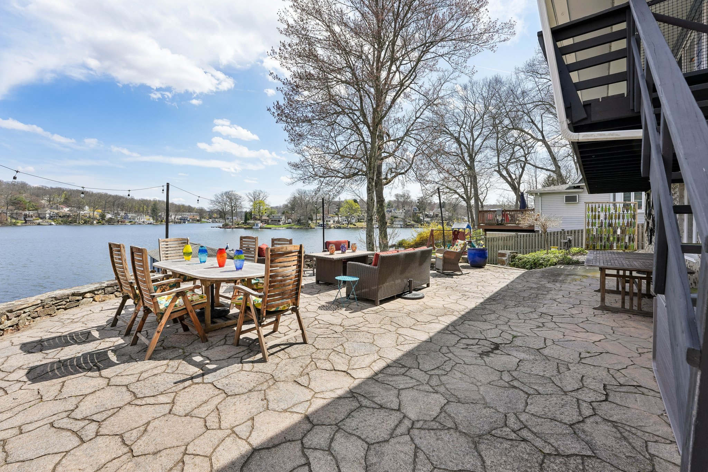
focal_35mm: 14
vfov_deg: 81.2
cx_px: 354
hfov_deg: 104.3
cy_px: 236
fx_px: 275
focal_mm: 14
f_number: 10
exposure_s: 1/200
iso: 100
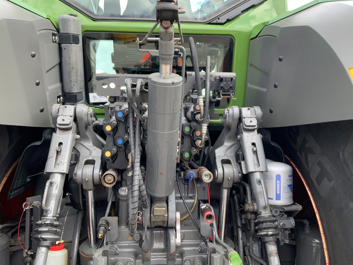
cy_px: 132
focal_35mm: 29
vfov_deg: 48.2
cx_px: 176
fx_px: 296
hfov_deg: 61.7
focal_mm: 3
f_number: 1.8
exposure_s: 1/153
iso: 16
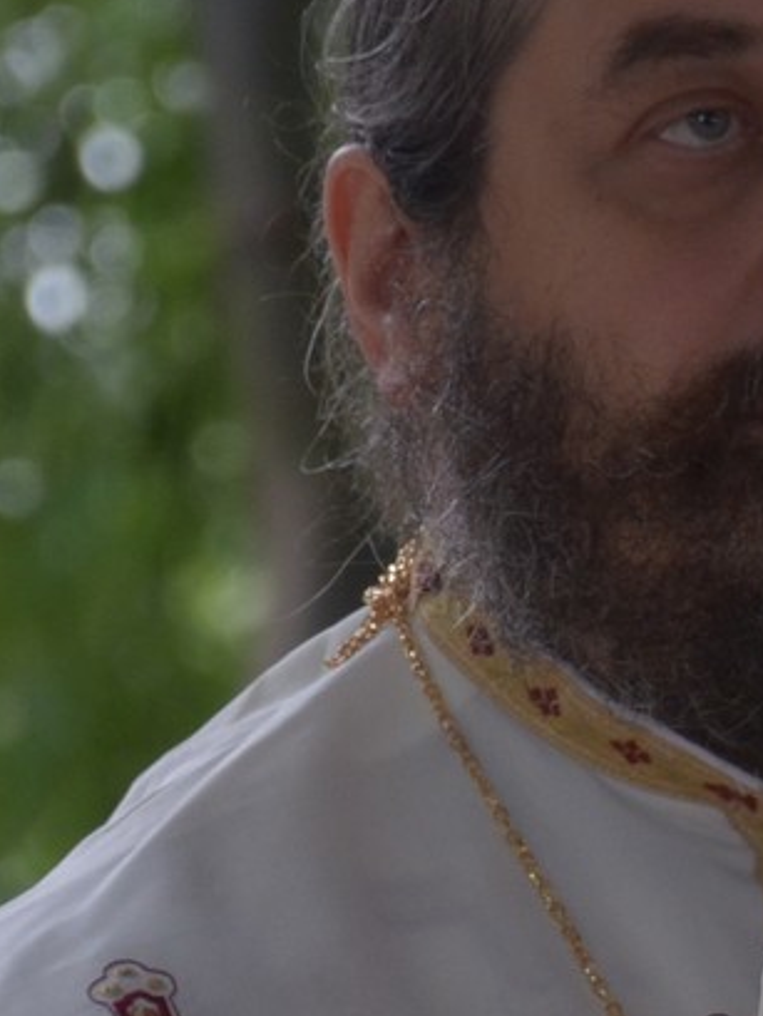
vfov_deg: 2.1
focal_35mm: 942
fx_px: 27670
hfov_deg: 1.6
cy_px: 723
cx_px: 860
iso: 400
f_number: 5.6
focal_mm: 140
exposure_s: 1/100
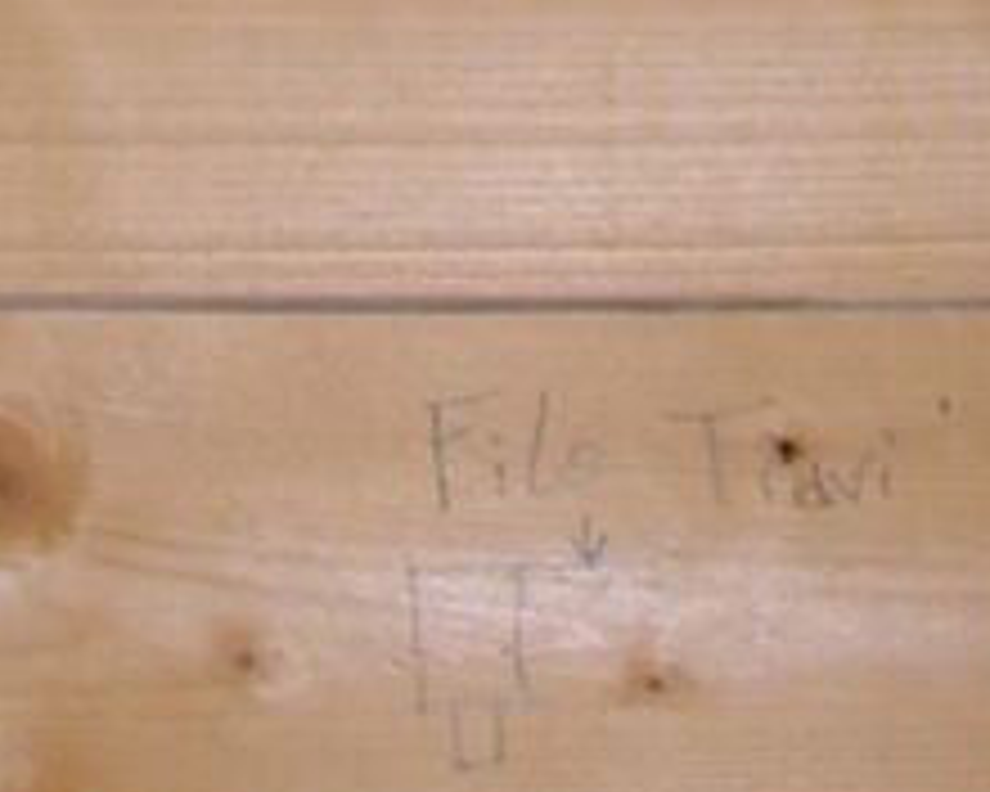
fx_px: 4542
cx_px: 320
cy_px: -864
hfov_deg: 12.4
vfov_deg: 9.3
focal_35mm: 155
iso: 50
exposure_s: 1/60.1
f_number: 2.9
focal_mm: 5.7
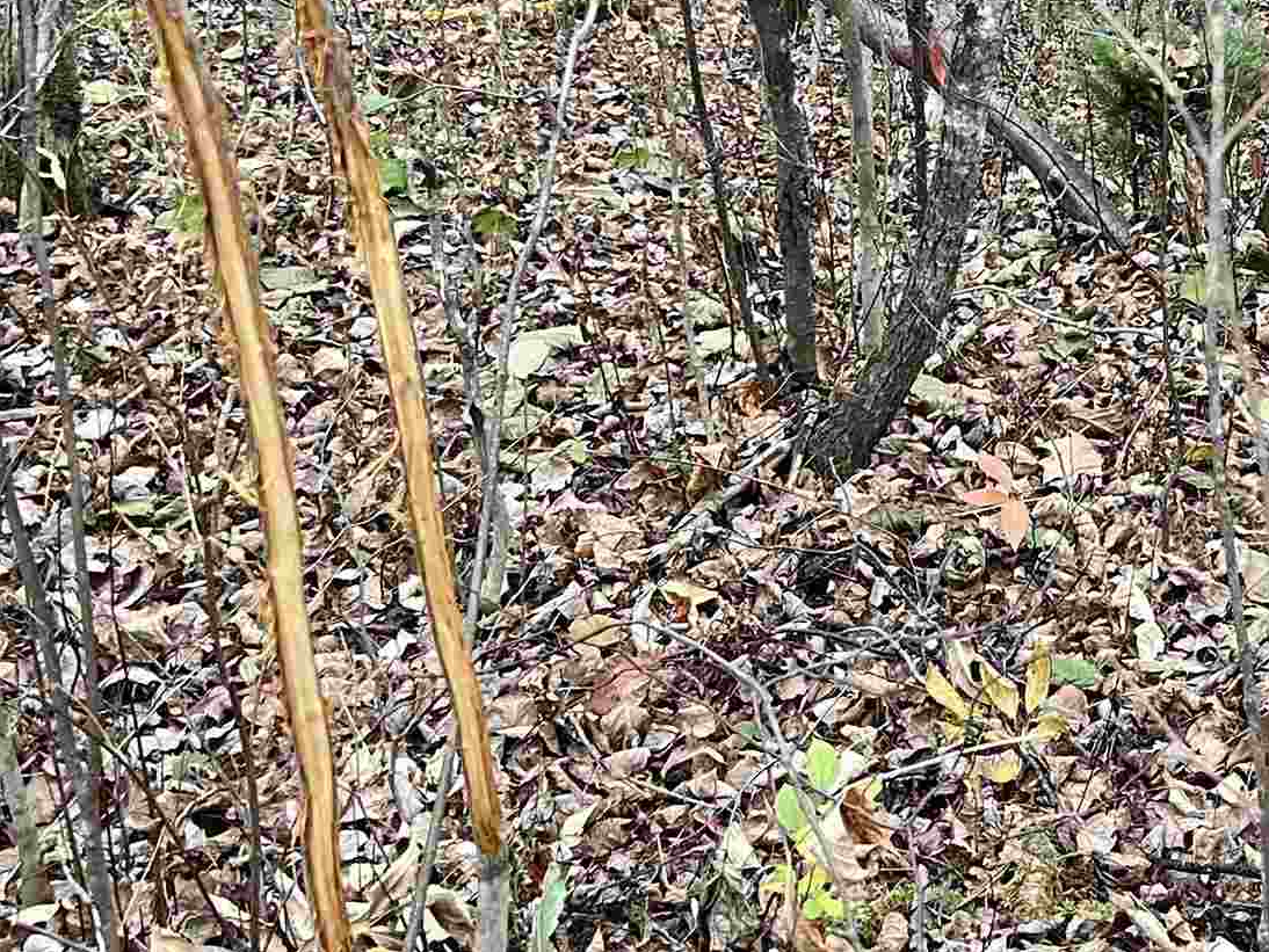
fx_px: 2677
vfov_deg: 19.7
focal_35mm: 73
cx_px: 1075
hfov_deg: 26.0
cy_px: 48
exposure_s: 1/60
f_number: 1.5
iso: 160
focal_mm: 5.7
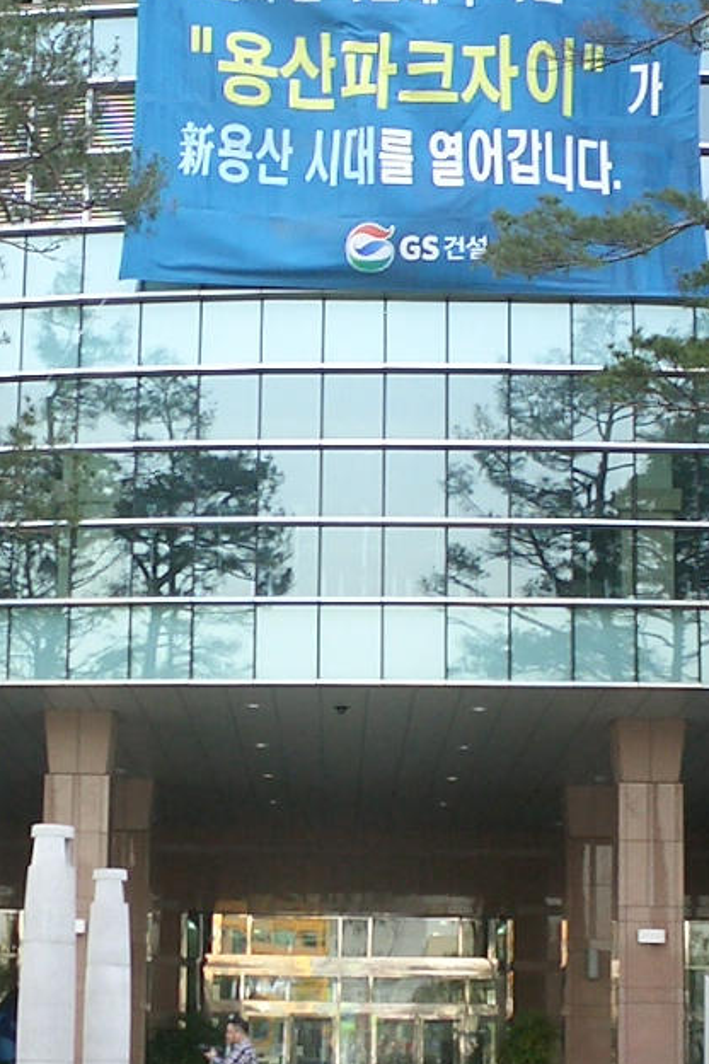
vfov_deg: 25.5
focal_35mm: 79
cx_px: 256
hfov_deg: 17.2
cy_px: 716
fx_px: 2334
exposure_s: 1/60
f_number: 3.5
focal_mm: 5.6
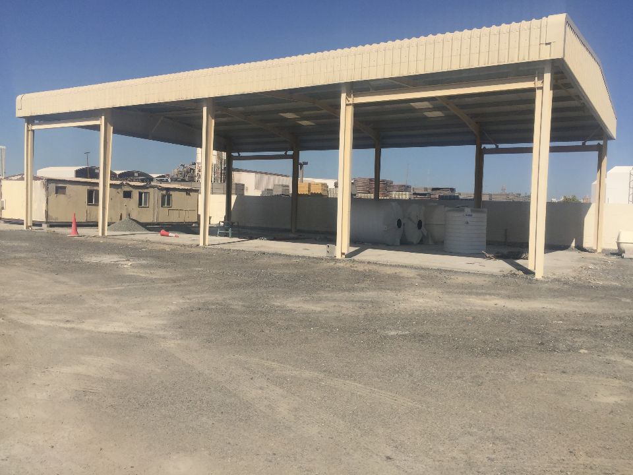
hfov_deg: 61.7
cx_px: 316
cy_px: 238
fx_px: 530
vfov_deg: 48.2
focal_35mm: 29
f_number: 2.2
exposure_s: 1/4405
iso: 32
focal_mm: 4.15
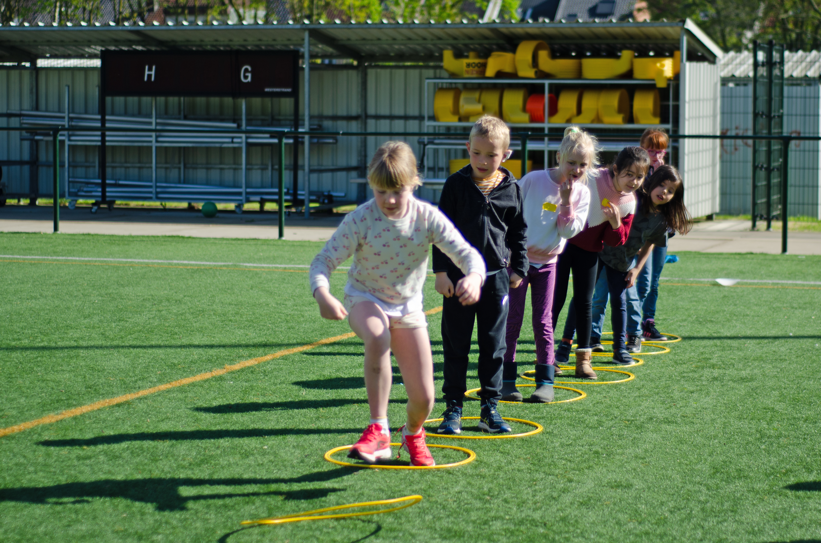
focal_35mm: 75
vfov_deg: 18.1
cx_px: 410
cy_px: 272
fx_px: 1707
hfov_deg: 27.0
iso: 100
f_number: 1.8
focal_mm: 50
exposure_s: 1/3200
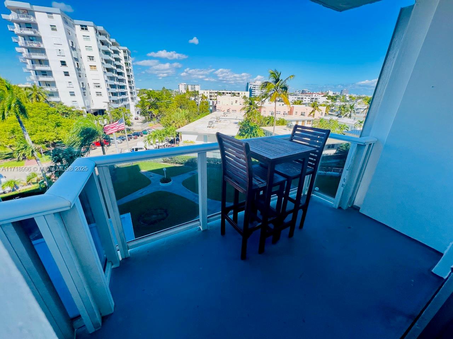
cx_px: 226
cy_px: 170
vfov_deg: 89.9
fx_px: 170
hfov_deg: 106.2
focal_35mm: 13
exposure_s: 1/626
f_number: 1.8
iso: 32
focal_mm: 1.57
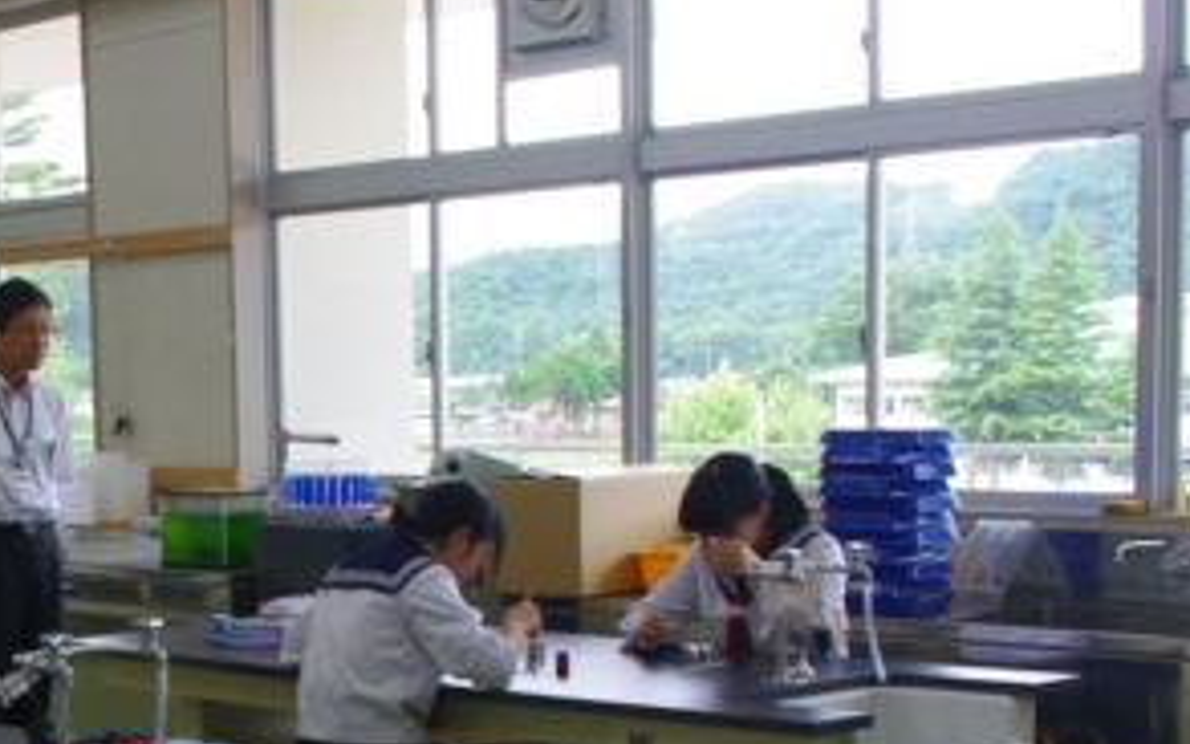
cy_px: 768
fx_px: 2432
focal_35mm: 75
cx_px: -24
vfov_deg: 16.9
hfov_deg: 26.0
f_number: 5.6
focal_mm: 18
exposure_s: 1/90
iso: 400
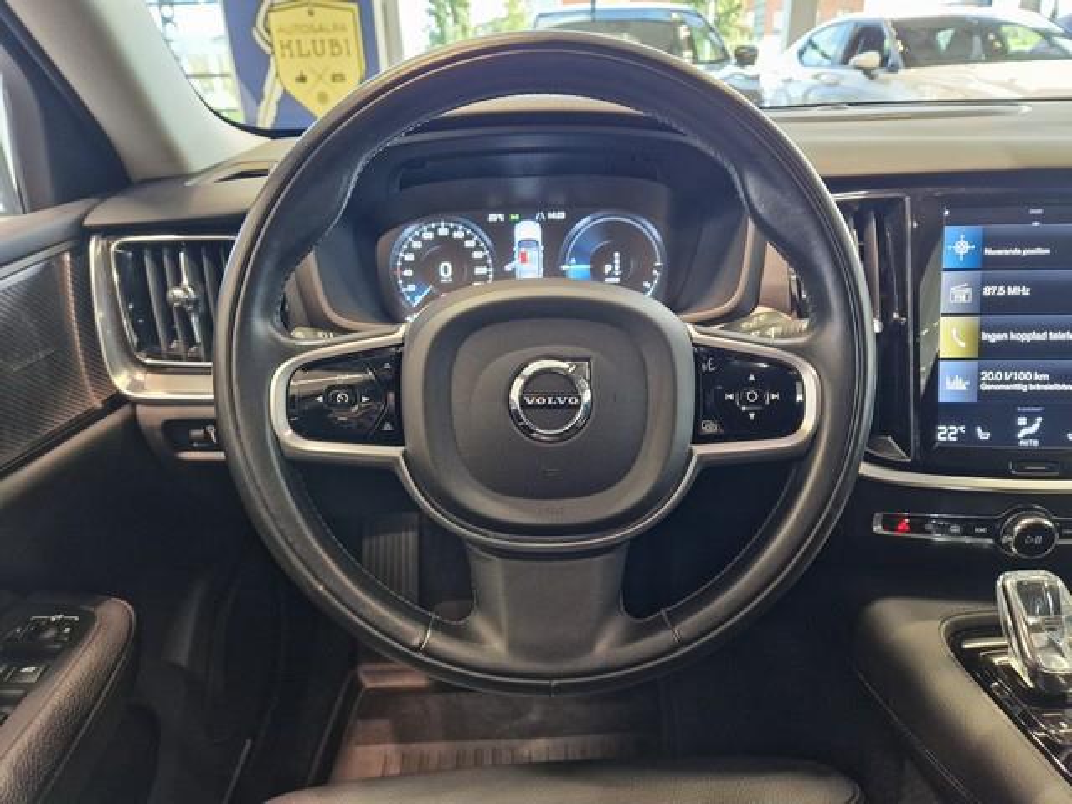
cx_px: 536
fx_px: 712
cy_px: 402
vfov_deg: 58.9
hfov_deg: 73.9
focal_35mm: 23
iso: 640
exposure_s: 1/100
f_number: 1.8
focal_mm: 5.4
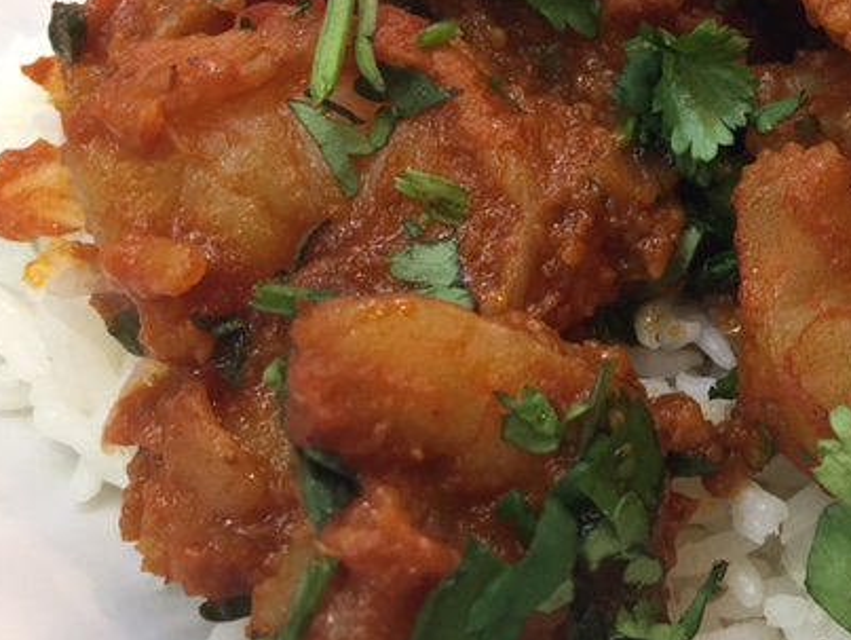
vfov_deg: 31.2
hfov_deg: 39.8
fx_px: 1132
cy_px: 186
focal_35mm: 46
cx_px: 661
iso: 100
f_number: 2.2
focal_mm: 4.15
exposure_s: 1/30
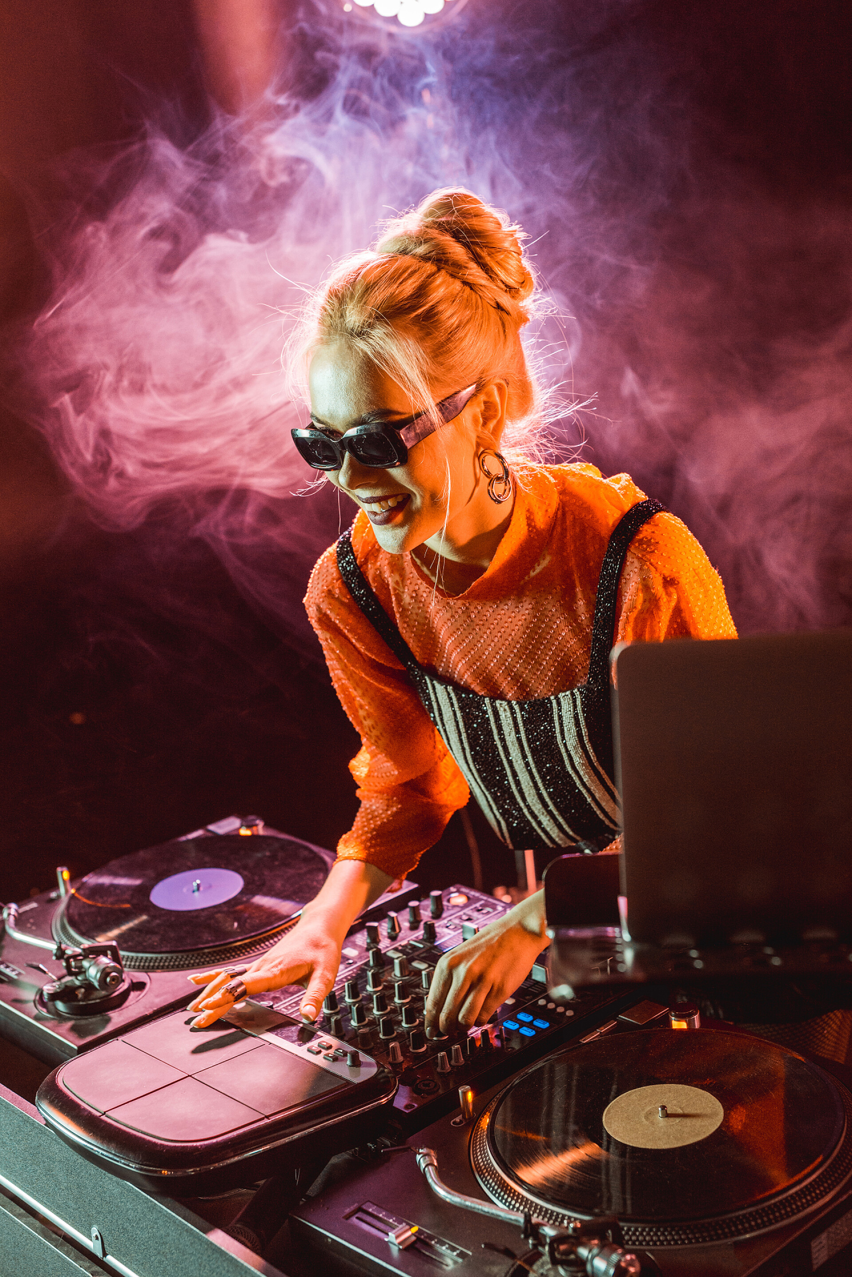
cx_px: 426
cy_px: 638
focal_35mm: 50
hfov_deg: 27.0
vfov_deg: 39.6
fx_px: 1774
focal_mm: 50
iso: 250
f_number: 3.5
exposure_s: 1/200
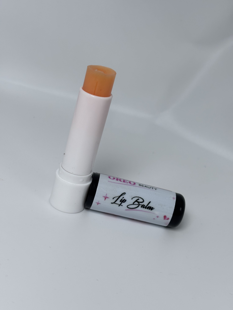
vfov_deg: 36.8
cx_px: 116
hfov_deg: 28.0
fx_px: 467
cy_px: 155
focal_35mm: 52
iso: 32
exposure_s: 1/844
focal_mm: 5.96
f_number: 1.6
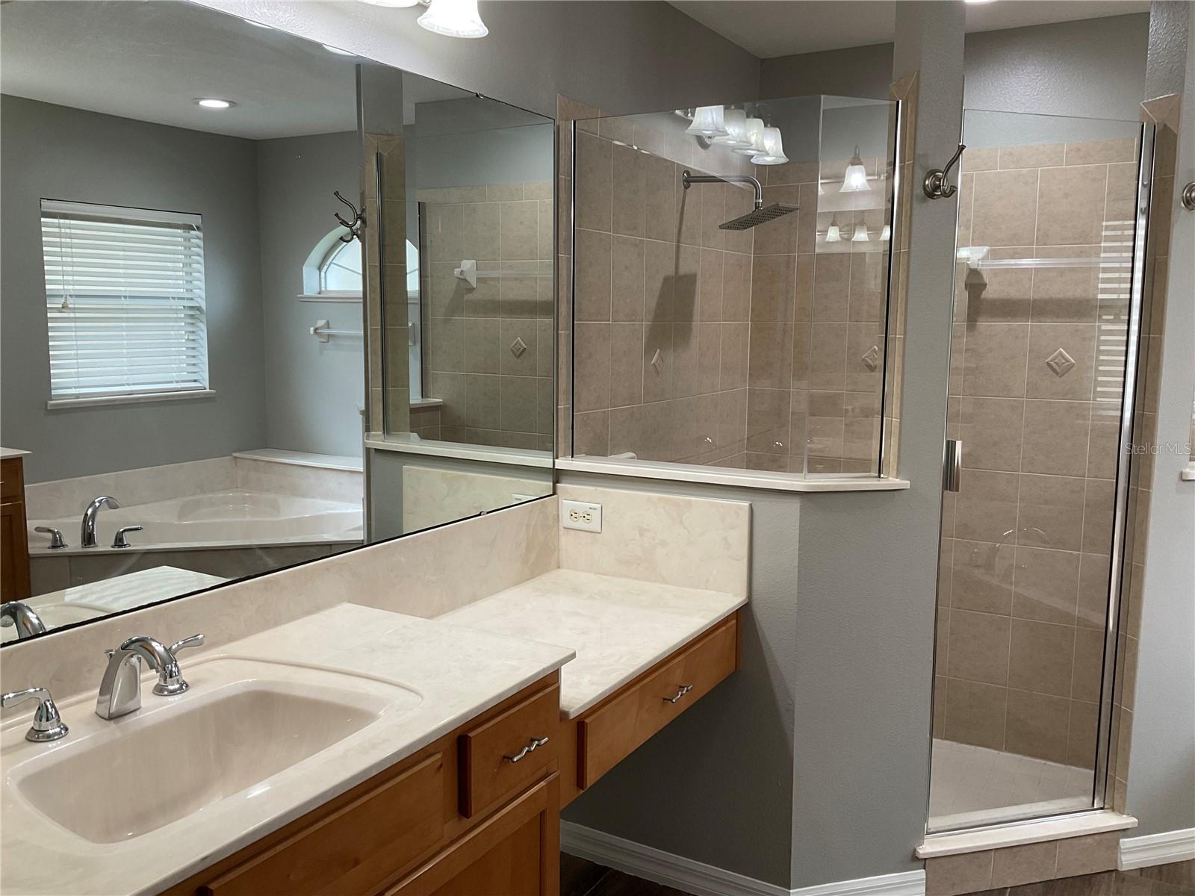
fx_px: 1001
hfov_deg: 61.7
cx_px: 598
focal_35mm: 29
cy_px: 448
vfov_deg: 48.2
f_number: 1.8
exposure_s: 1/60
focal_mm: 3
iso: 50
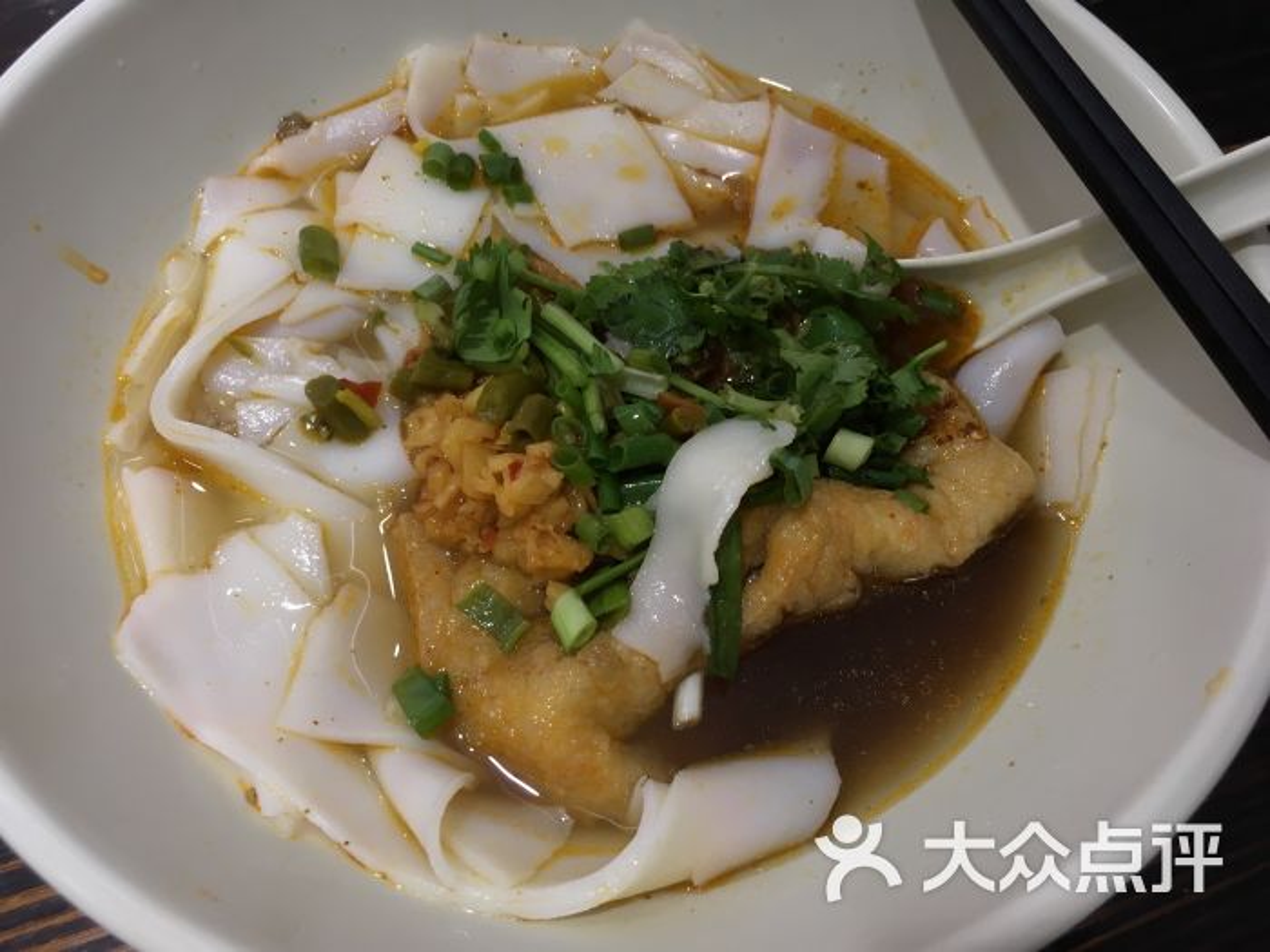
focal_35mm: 29
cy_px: 476
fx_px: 1064
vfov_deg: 48.2
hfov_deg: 61.7
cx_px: 635
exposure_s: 1/33
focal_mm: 4.15
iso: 80
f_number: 2.2
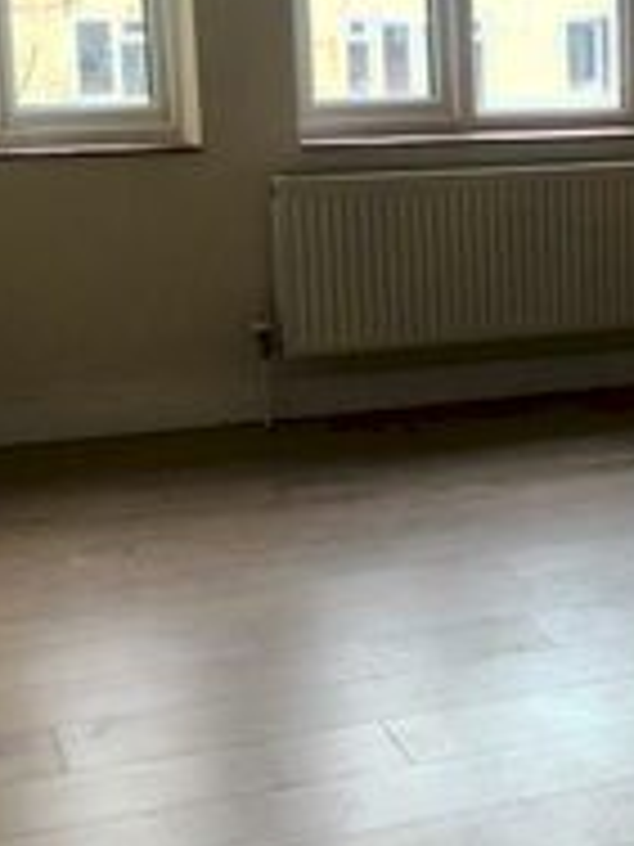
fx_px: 1905
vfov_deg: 25.0
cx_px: 791
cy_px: 353
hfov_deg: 17.8
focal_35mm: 78
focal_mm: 3.99
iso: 40
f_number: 1.8
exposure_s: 1/30
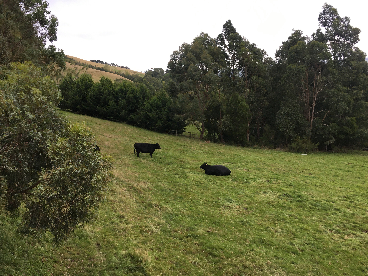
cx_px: 184
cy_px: 138
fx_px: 308
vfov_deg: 48.2
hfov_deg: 61.7
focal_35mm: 29
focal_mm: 4.15
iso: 32
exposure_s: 1/33
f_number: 2.2
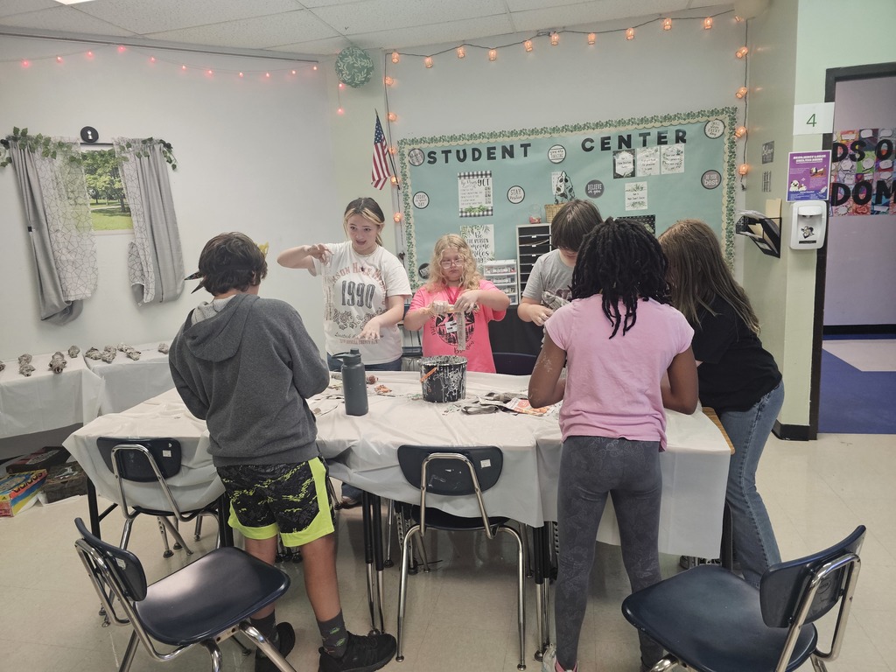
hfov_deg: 73.9
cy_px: 336
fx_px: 595
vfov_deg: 58.9
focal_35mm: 23
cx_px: 448
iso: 250
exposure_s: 1/120
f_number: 1.7
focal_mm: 6.3
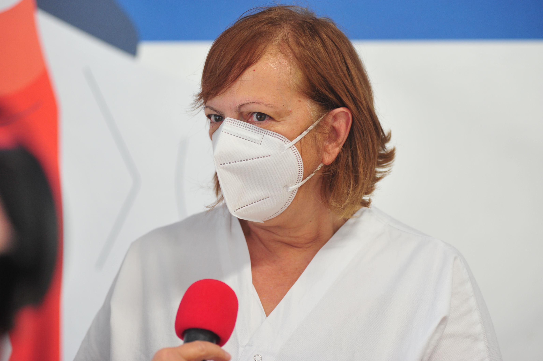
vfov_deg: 14.9
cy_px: 180
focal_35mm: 92
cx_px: 272
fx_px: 1387
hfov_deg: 22.2
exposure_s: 1/125
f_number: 3.2
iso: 1000
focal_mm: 92
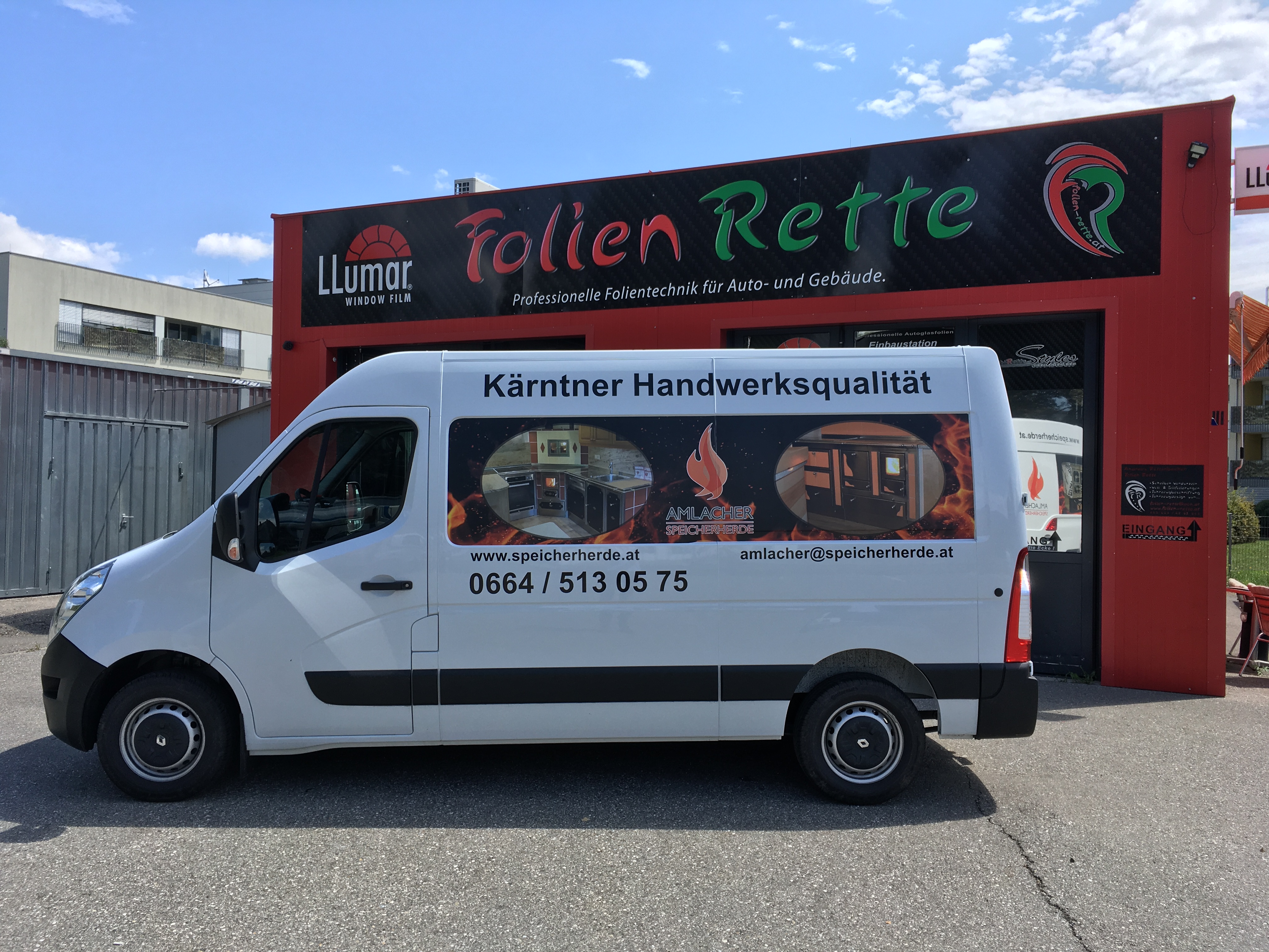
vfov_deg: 48.2
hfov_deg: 61.7
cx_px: 634
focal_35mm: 29
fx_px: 1063
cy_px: 476
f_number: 2.2
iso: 25
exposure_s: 1/1202
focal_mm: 4.15
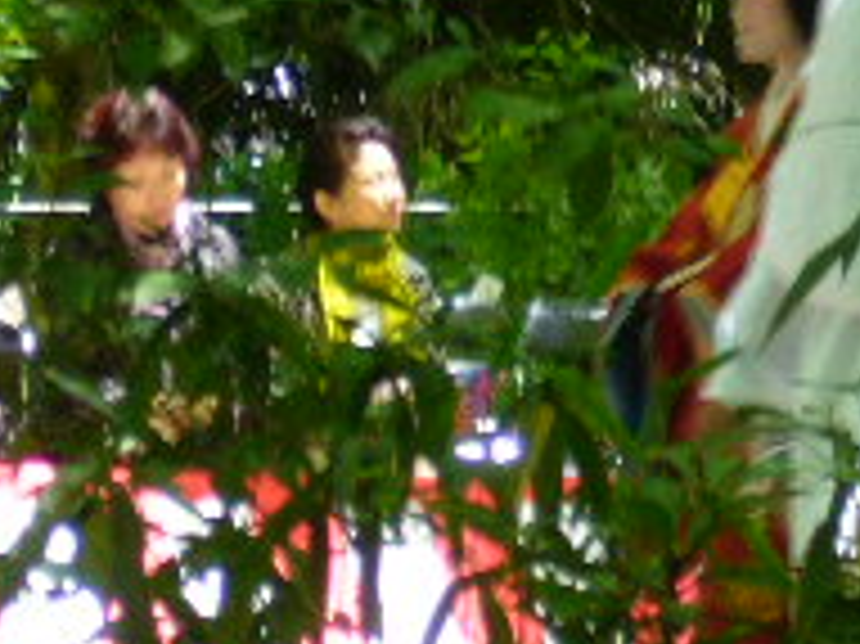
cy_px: 9
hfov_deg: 5.7
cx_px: 887
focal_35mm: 345
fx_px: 8566
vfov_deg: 4.3
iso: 100
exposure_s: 1/30
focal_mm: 17
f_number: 4.9
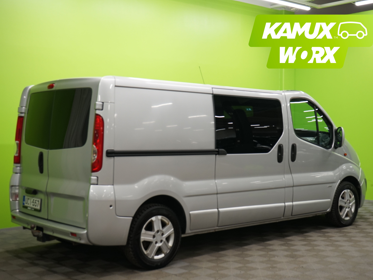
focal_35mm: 48
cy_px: 140
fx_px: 517
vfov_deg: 30.3
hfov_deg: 39.7
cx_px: 187
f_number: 5.6
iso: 800
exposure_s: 1/50
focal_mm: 44
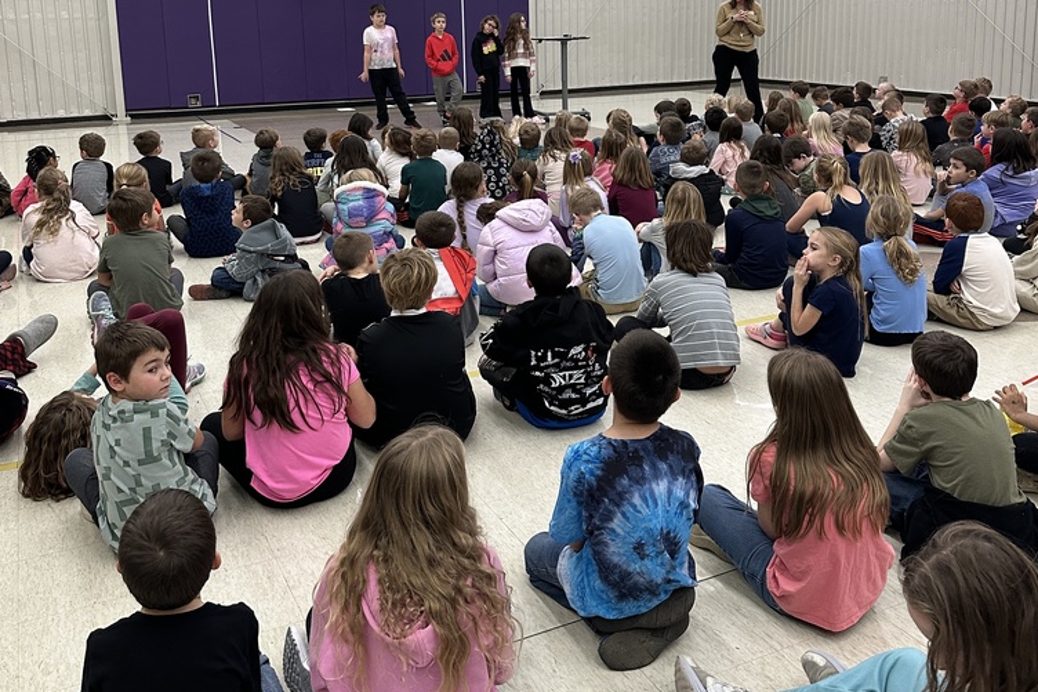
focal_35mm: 34
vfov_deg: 37.8
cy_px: 167
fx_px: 980
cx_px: 527
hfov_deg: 55.8
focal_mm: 6.86
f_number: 1.78
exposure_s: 1/120
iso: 200
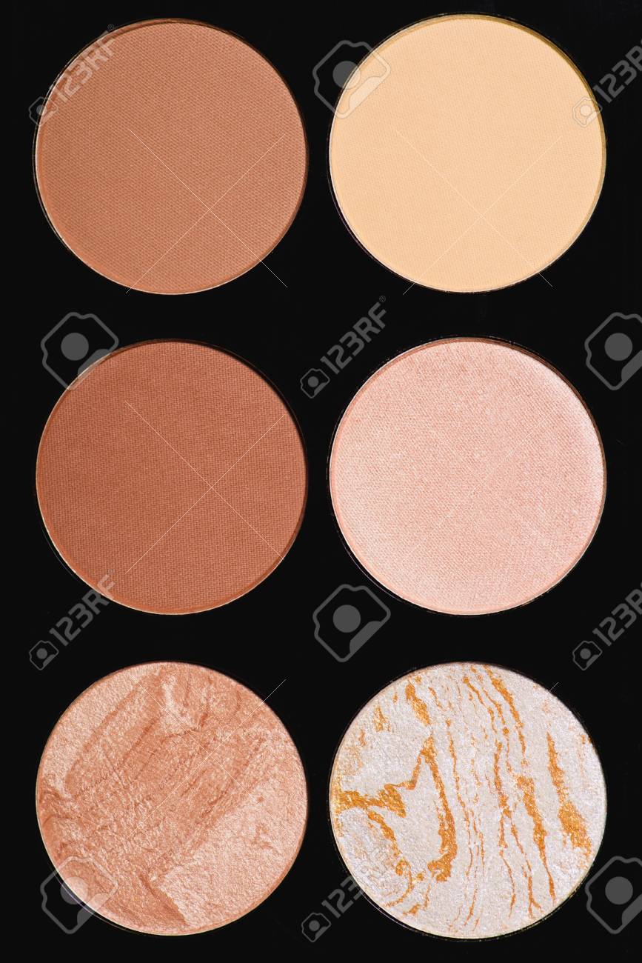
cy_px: 482
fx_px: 2808
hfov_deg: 13.0
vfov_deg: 19.5
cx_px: 321
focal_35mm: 105
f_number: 10
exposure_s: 1/200
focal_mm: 105
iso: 100
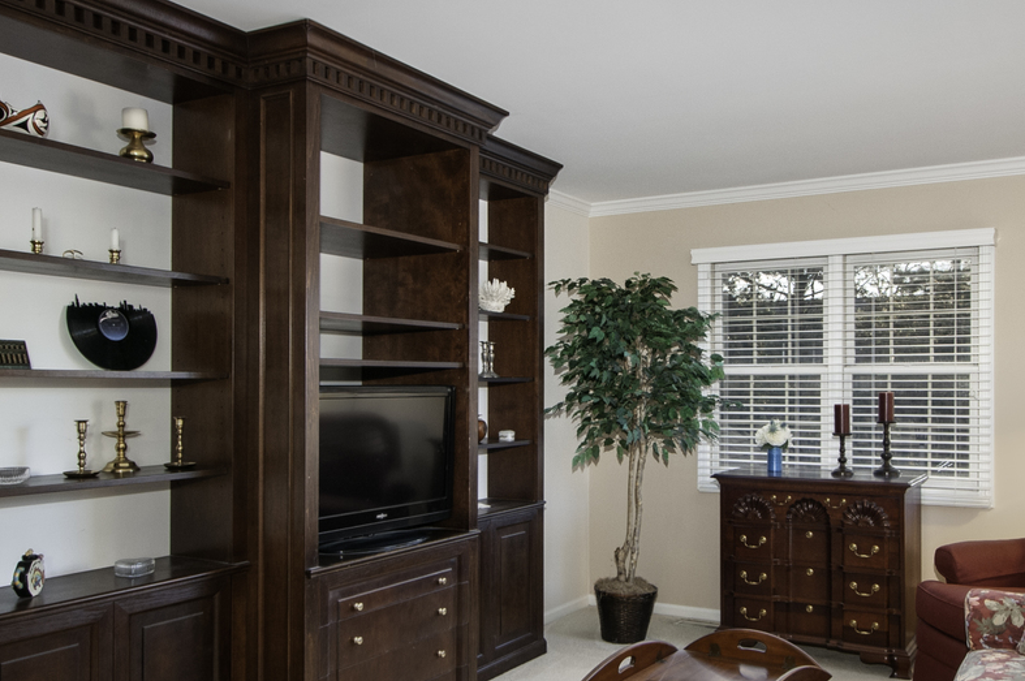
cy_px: 345
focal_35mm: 31
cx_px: 595
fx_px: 882
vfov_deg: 42.2
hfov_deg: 60.0
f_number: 9
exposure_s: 1/125
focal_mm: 10
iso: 640
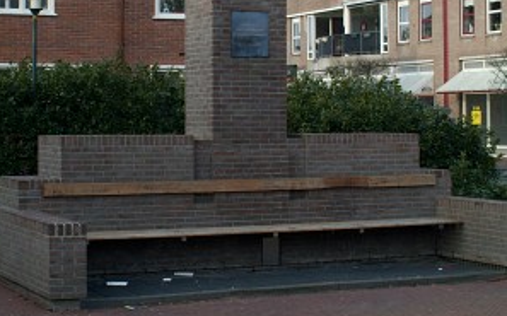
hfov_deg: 25.2
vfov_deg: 15.8
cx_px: 252
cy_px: 72
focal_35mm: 82
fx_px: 1132
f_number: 9.5
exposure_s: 1/180
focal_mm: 35
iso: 400
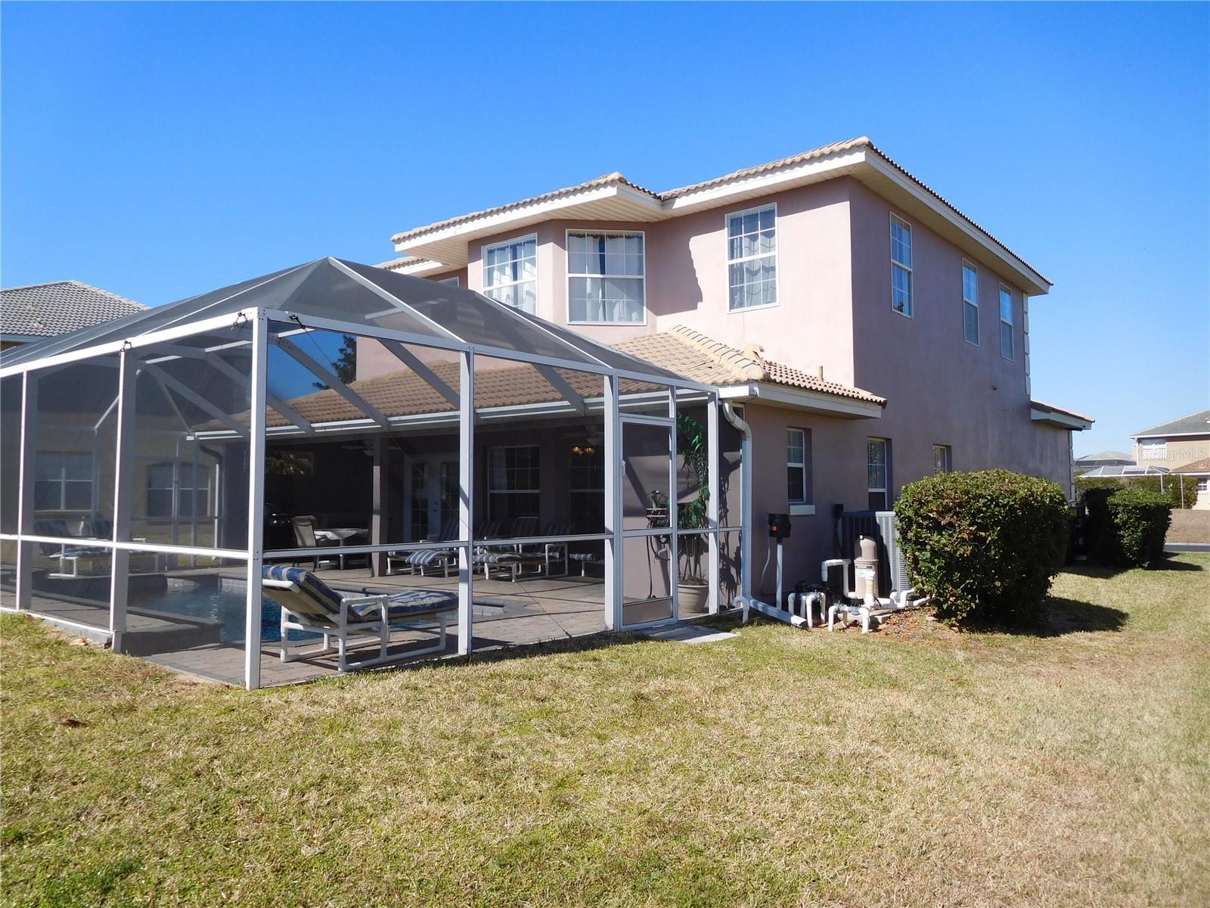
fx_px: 874
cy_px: 454
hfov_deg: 69.4
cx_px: 605
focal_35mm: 25
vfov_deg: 54.9
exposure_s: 1/1250
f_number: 3.4
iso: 125
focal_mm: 4.5
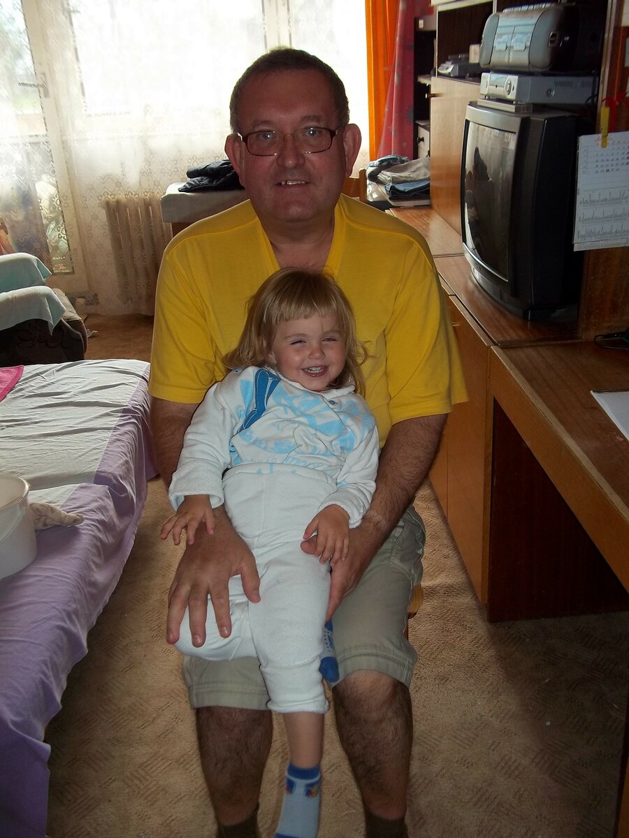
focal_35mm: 32
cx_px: 314
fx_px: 775
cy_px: 419
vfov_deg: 56.8
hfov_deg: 44.2
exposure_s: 1/30
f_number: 2.9
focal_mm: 5.7
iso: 80
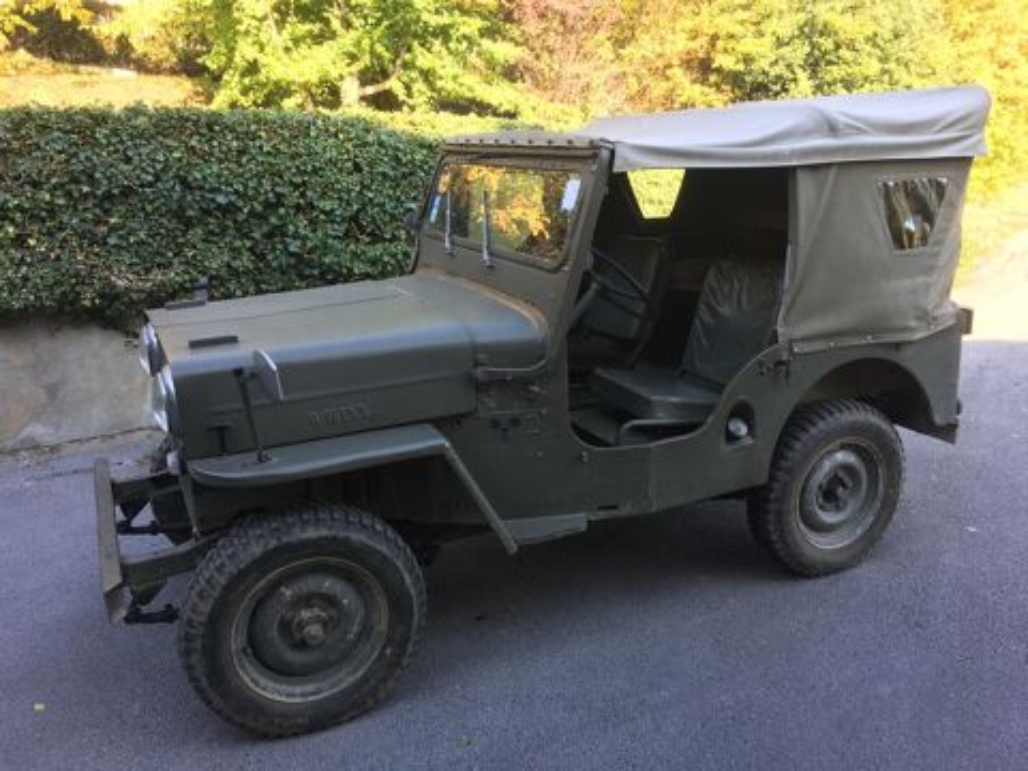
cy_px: 386
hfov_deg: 61.7
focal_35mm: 29
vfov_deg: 48.2
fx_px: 861
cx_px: 514
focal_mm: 4.15
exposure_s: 1/100
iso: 32
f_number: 2.2
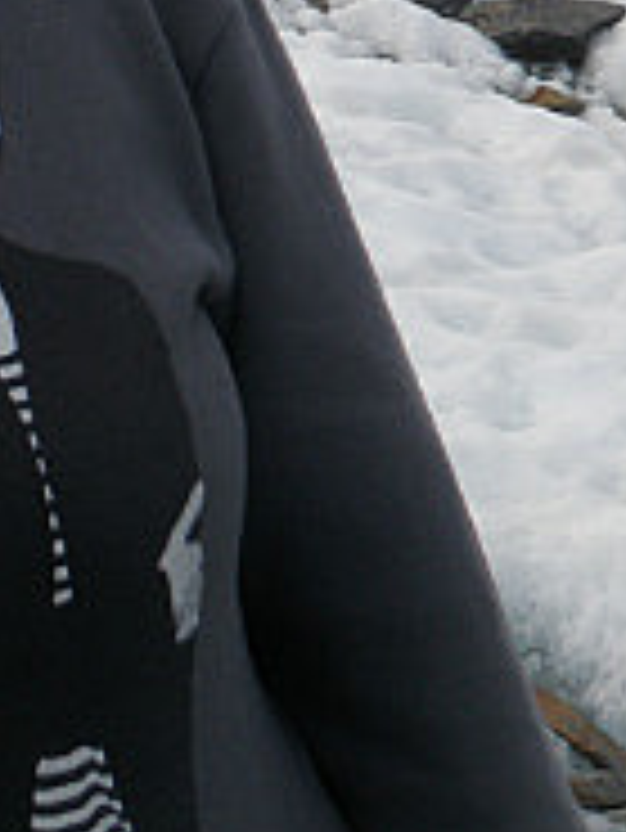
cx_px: -185
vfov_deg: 18.6
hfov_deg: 14.6
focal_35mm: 97
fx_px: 2336
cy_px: -292
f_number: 4
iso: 50
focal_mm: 5
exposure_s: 1/80
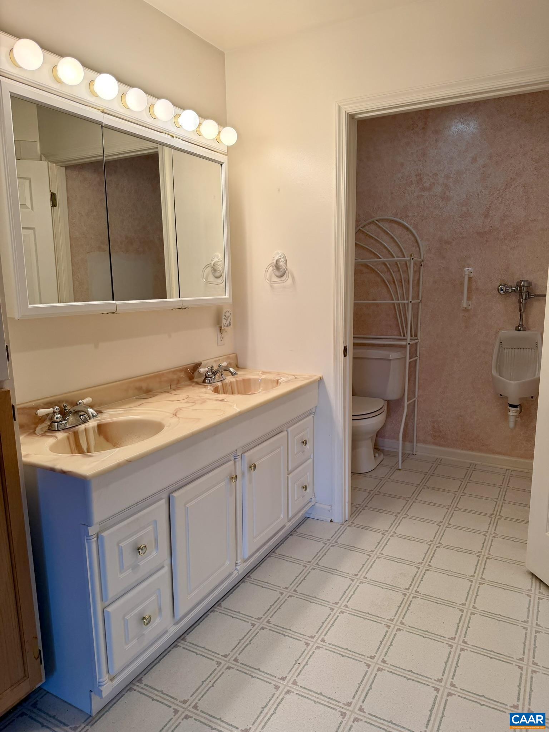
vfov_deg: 71.6
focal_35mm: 24
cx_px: 274
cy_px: 366
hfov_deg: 56.8
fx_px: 508
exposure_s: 1/193
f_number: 1.78
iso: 100
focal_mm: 6.76
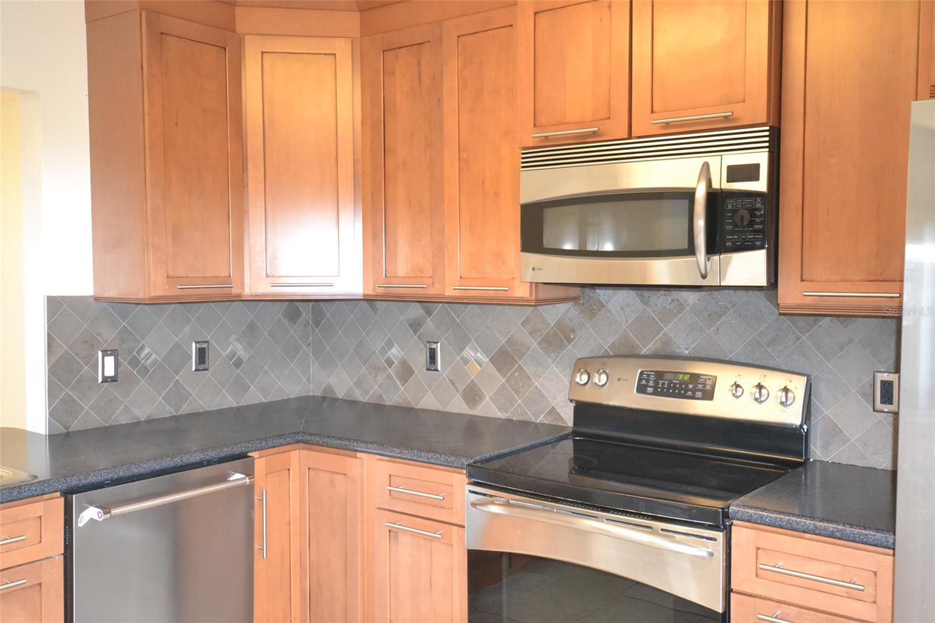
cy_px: 312
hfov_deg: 57.2
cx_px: 468
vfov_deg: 40.0
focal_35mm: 33
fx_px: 857
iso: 3200
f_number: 4.5
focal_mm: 22
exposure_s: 1/60
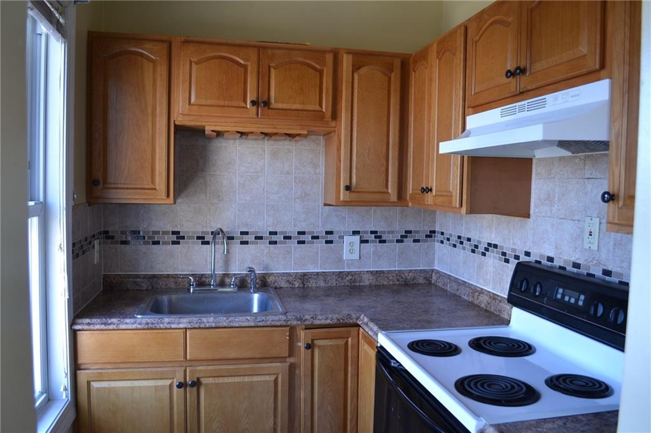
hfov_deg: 67.4
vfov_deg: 47.9
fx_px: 488
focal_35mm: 27
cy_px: 216
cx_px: 326
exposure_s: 1/50
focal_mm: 18
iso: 400
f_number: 3.5
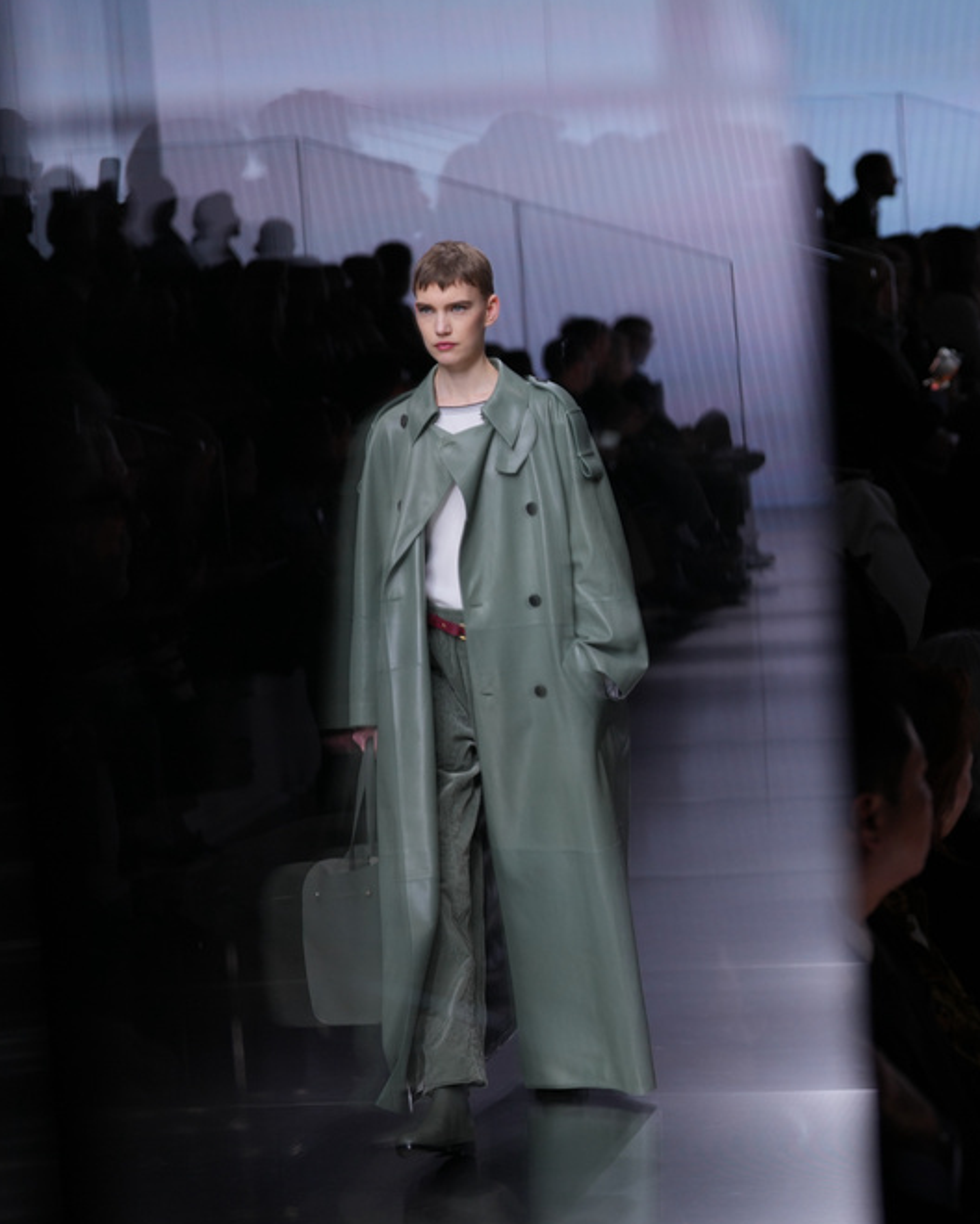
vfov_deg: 18.8
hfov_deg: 14.9
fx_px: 3698
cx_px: 913
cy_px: 624
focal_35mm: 102
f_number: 2.8
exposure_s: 1/500
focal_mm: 70
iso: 400
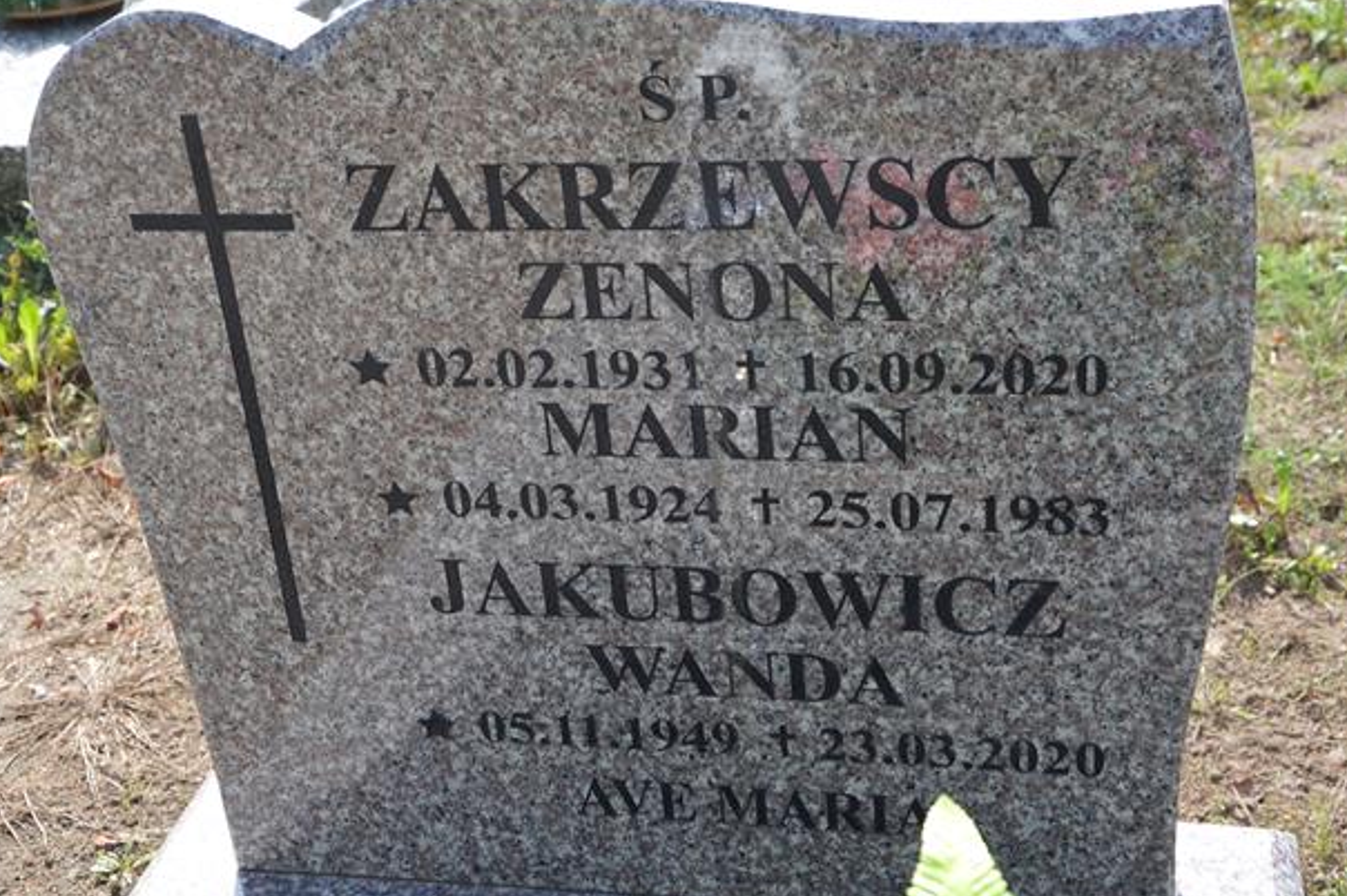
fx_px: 2019
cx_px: 702
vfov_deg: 25.0
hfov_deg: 36.9
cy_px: 461
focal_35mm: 54
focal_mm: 34
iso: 100
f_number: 5.6
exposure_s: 1/125
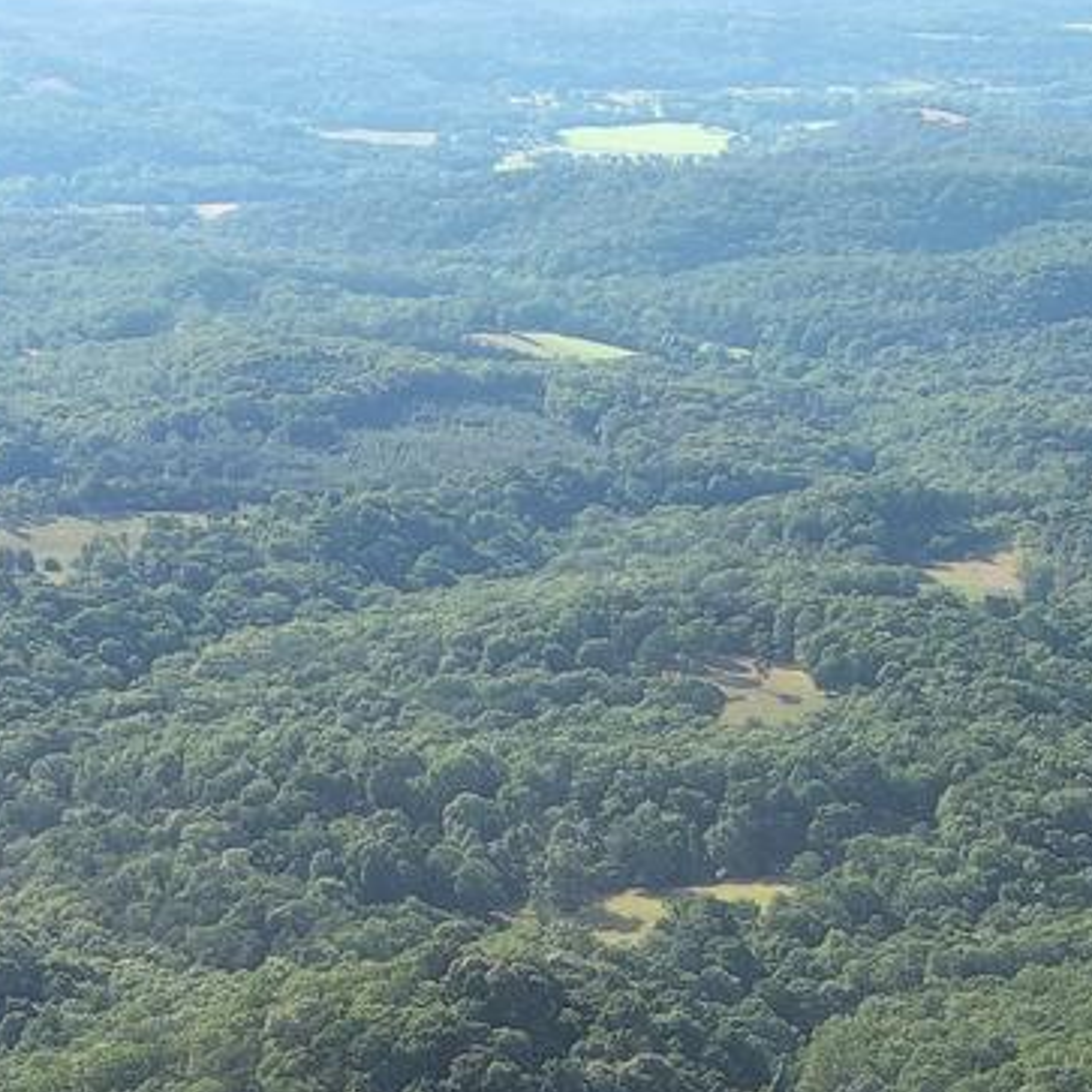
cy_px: 1051
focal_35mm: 139
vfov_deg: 12.4
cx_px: -90
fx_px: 4961
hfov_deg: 12.4
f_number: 2.8
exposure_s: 1/646
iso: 100
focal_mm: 10.57
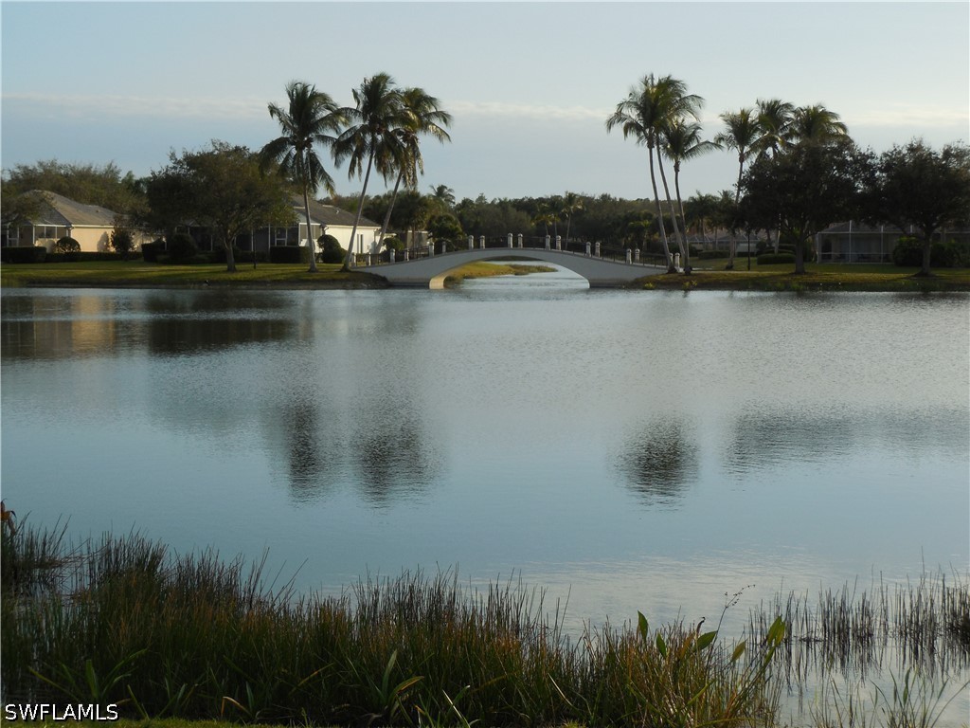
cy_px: 364
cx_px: 485
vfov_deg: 20.7
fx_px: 1990
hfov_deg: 27.4
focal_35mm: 71
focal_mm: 12.6
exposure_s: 1/800
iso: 125
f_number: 4.4
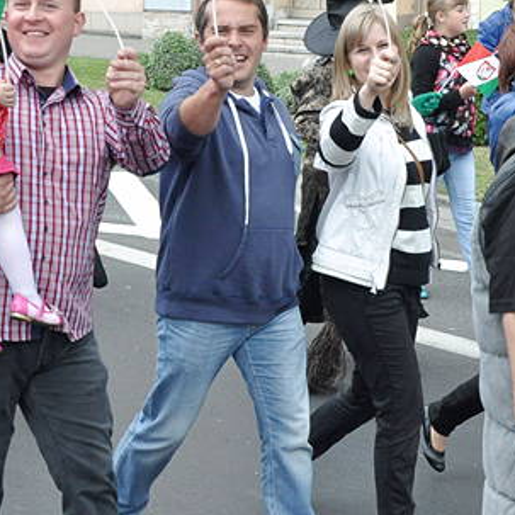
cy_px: 261
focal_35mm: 89
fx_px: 1501
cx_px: 350
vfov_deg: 19.5
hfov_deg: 19.4
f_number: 10
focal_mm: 25
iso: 1250
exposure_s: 1/640
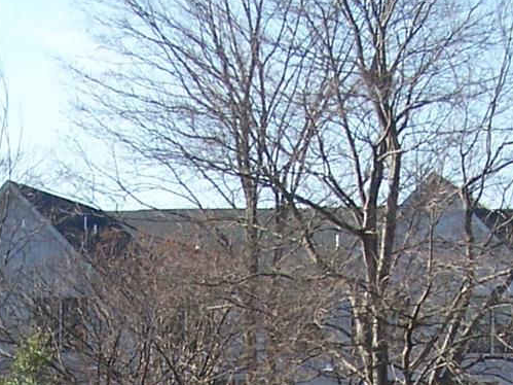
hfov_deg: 12.7
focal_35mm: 156
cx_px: 239
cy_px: 621
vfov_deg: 9.2
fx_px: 2311
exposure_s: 1/500
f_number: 2.8
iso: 80
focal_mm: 6.3
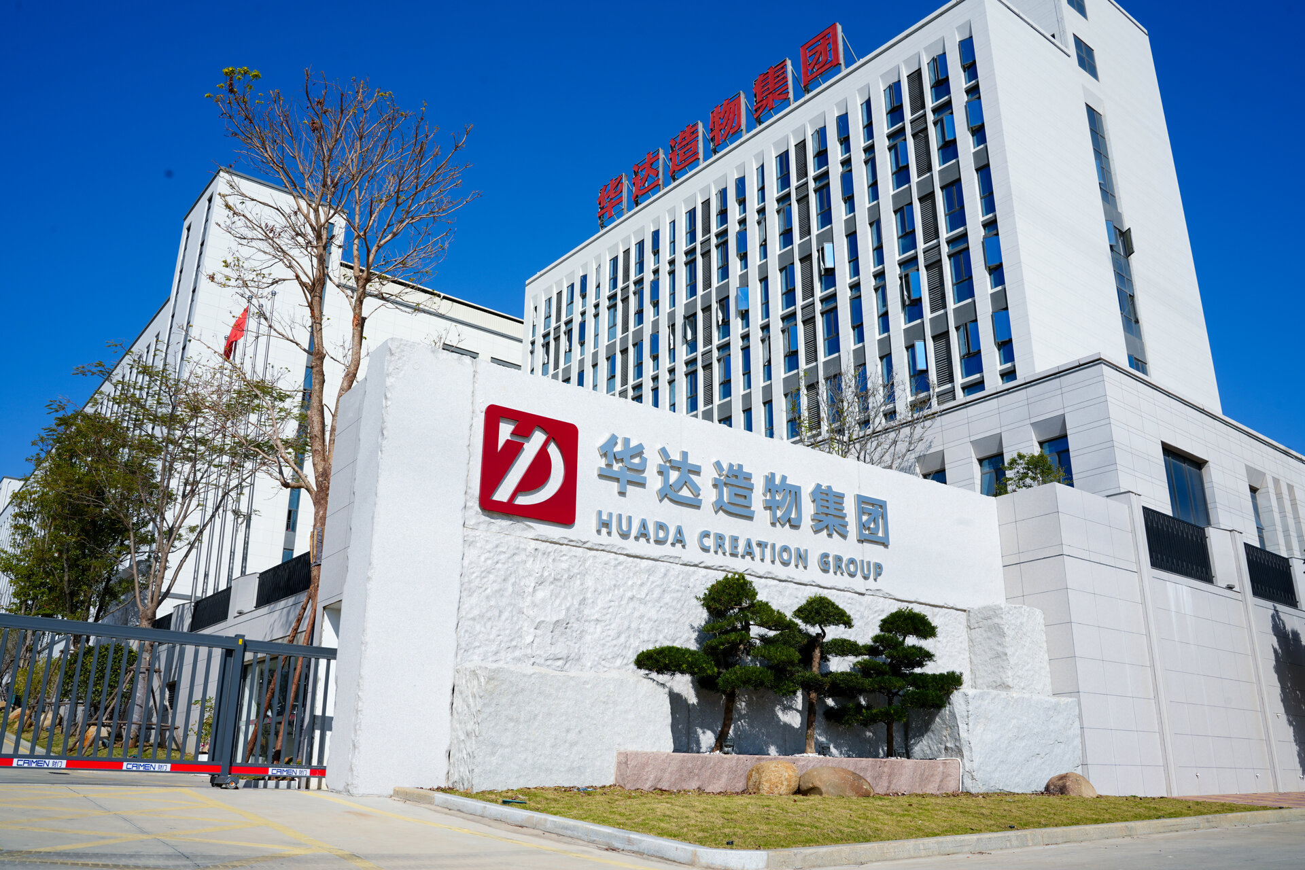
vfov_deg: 46.4
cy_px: 435
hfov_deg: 65.5
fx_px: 1015
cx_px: 652
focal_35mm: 28
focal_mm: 28
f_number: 13
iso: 64
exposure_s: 1/125
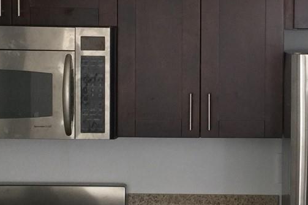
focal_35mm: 96
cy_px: 88
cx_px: 265
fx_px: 821
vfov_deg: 14.2
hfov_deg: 20.9
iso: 64
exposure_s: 1/15
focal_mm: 4.15
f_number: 2.2
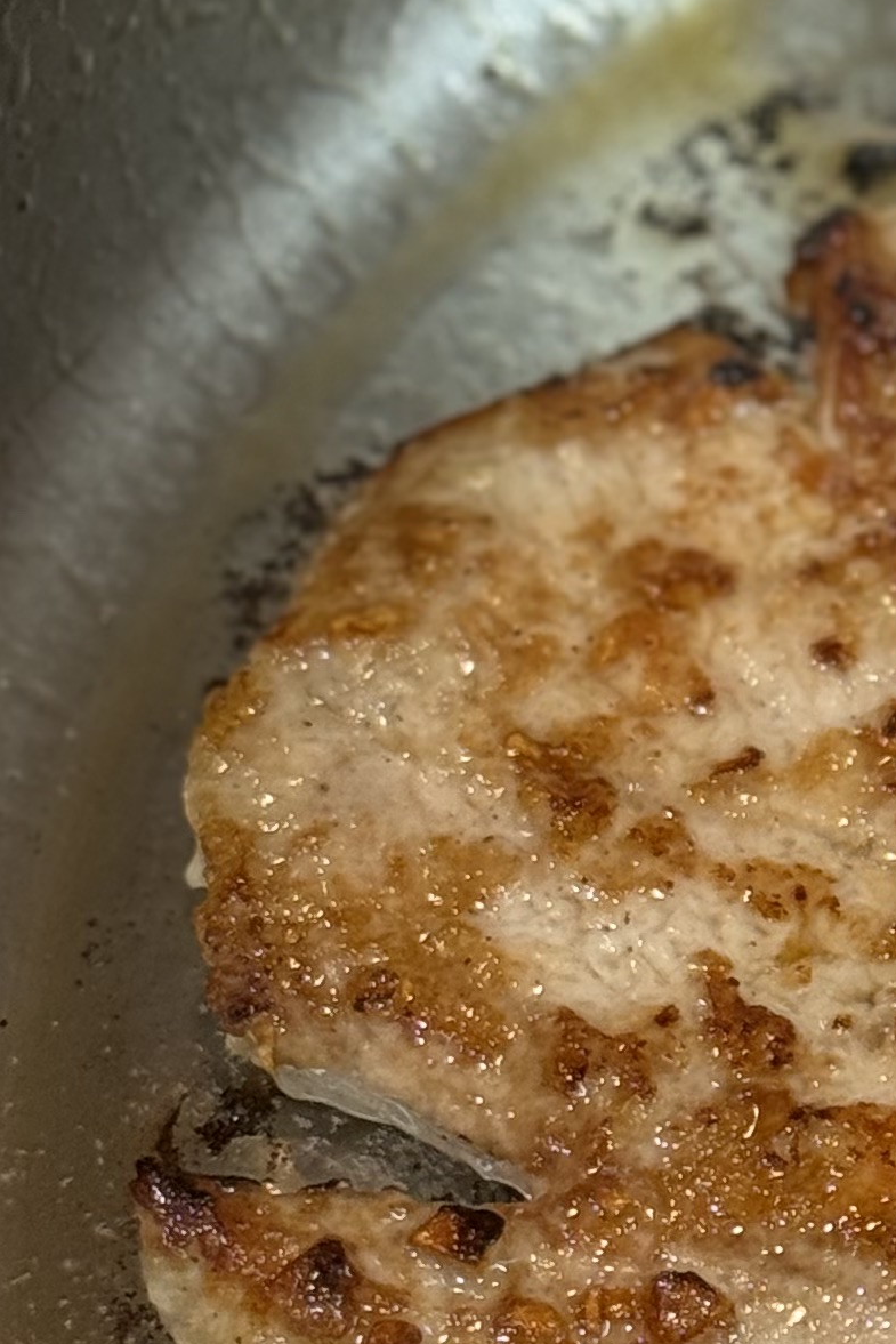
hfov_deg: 7.7
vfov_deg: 12.0
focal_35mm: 171
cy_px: 691
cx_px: 1706
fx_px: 6382
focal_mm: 6.76
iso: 80
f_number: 1.78
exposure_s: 1/60
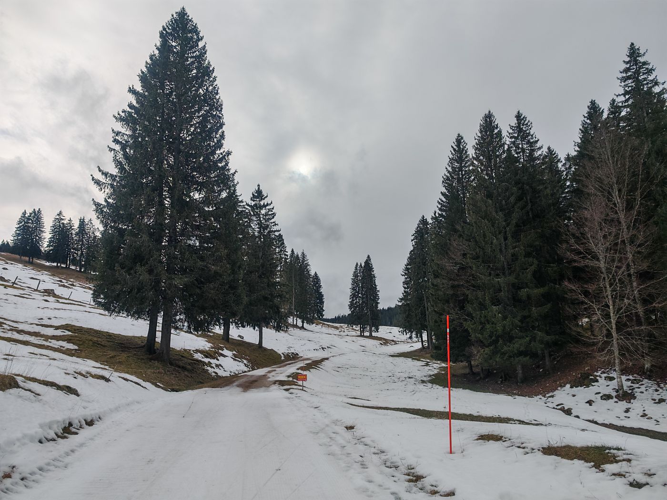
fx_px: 462
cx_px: 334
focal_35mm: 24
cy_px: 250
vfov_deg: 56.8
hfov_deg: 71.6
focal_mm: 6.83
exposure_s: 1/8500
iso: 100
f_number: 2
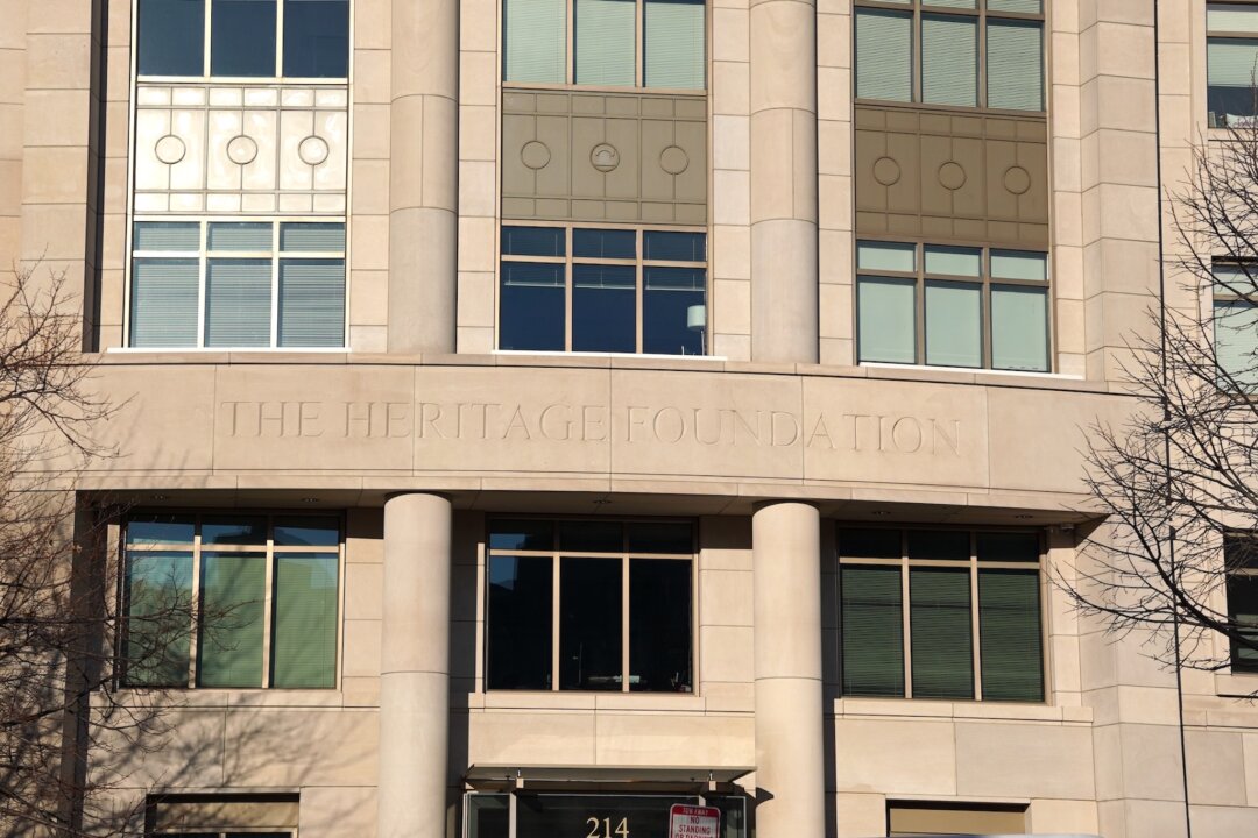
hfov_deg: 28.4
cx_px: 629
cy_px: 419
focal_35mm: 71
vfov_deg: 19.2
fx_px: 2484
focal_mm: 47.4
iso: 100
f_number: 4.5
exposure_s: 1/2000
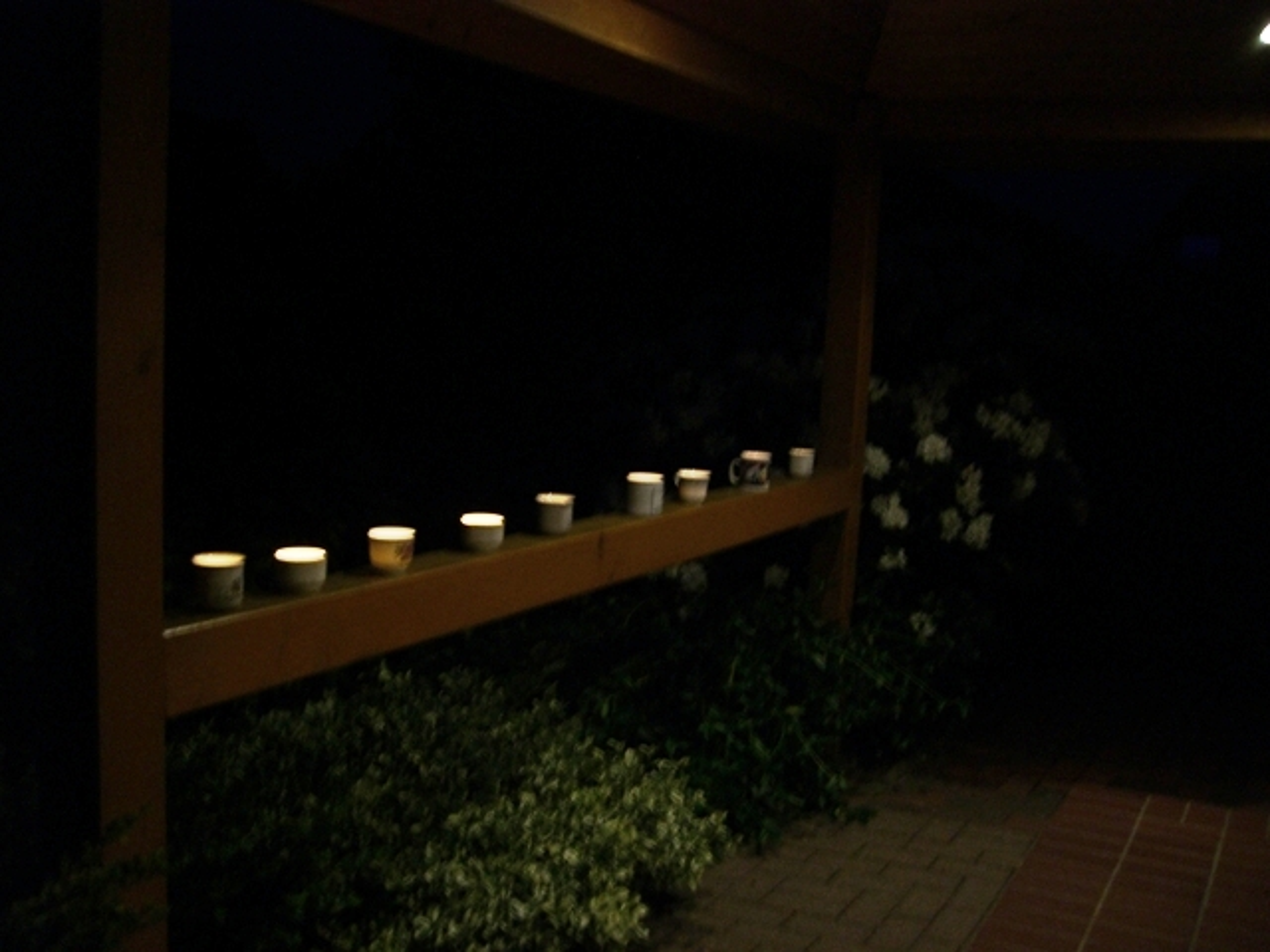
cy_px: 476
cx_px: 635
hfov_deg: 49.0
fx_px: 1394
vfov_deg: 37.7
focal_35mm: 38
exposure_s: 1/8
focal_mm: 6.2
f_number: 2.7
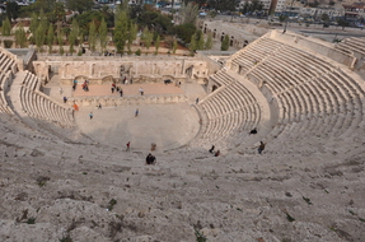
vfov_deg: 52.9
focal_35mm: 23
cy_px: 66
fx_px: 233
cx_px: 130
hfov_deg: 74.5
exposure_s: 1/320
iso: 200
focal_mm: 10
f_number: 9
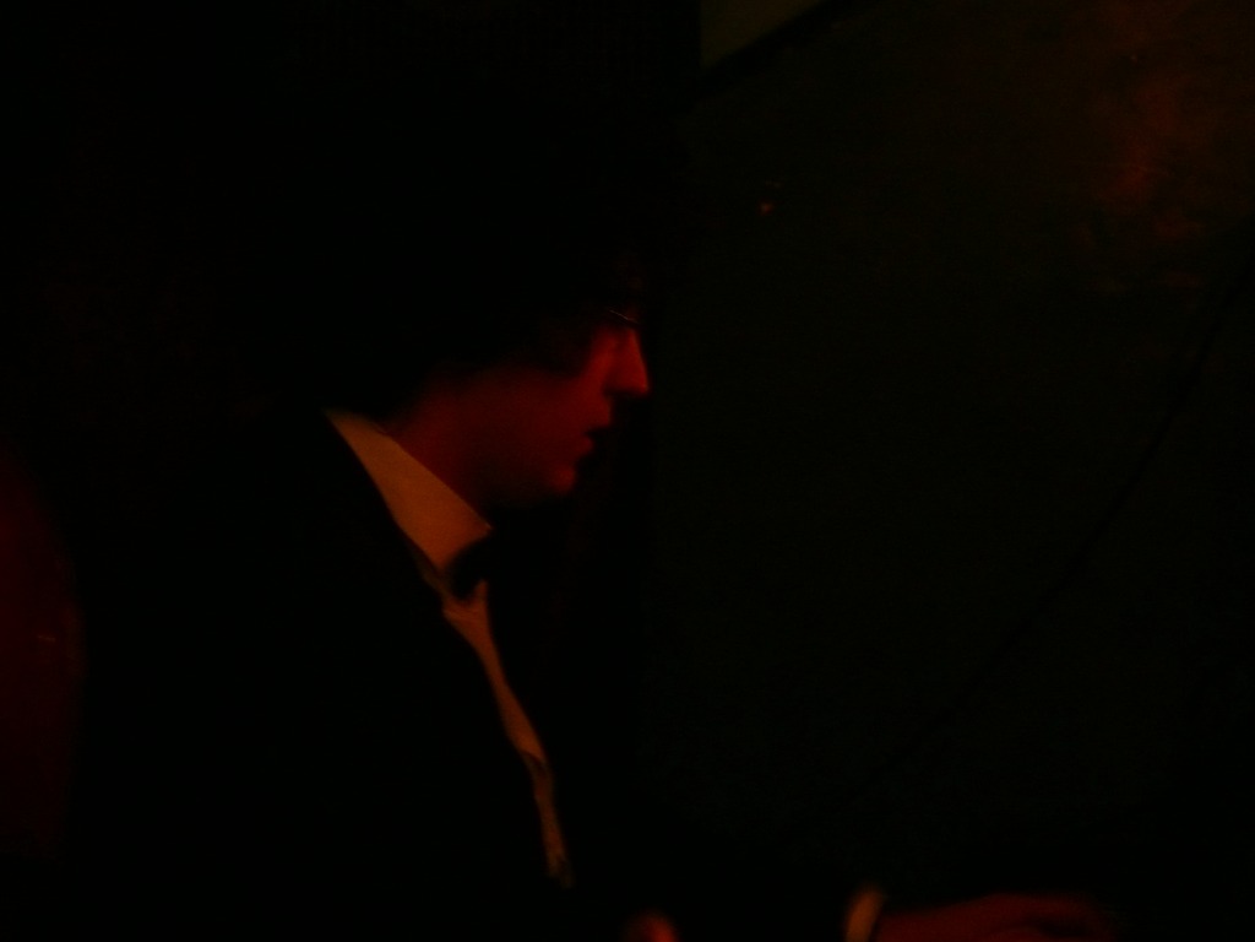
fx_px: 8447
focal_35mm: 233
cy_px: 471
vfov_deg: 6.4
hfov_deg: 8.5
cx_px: 628
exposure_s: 1/10
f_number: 3.6
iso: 400
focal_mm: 44.2
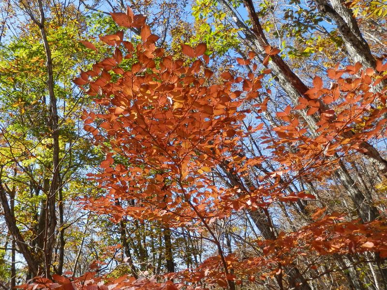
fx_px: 279
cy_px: 145
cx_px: 194
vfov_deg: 54.9
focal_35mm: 25
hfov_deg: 69.4
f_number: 3
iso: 80
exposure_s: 1/320
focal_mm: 4.5
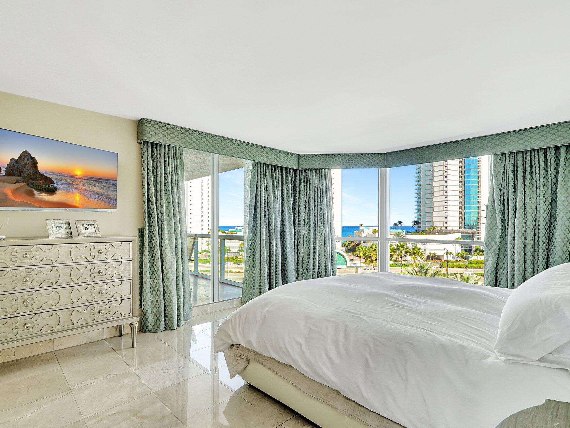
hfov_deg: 85.9
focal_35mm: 19
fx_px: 306
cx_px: 272
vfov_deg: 69.9
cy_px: 220
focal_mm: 16.5
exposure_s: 1/50
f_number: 13
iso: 640
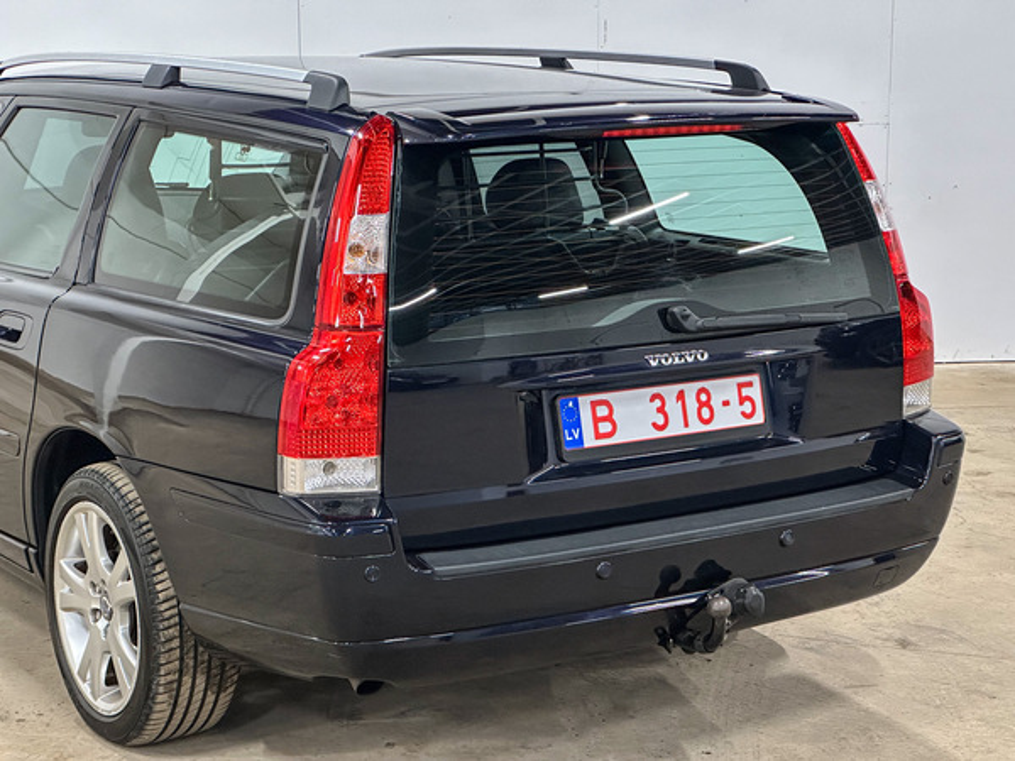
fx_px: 2258
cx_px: 508
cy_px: 380
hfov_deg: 25.3
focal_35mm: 77
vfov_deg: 19.1
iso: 640
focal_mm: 9
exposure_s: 1/34
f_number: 2.8
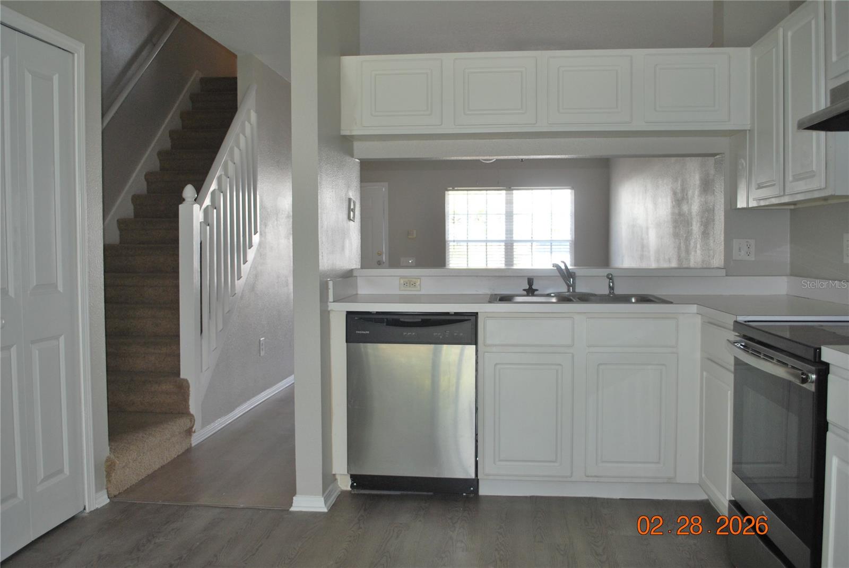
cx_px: 424
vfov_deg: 40.0
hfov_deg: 57.2
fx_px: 779
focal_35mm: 33
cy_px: 284
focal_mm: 22
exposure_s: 1/60
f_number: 4
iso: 200
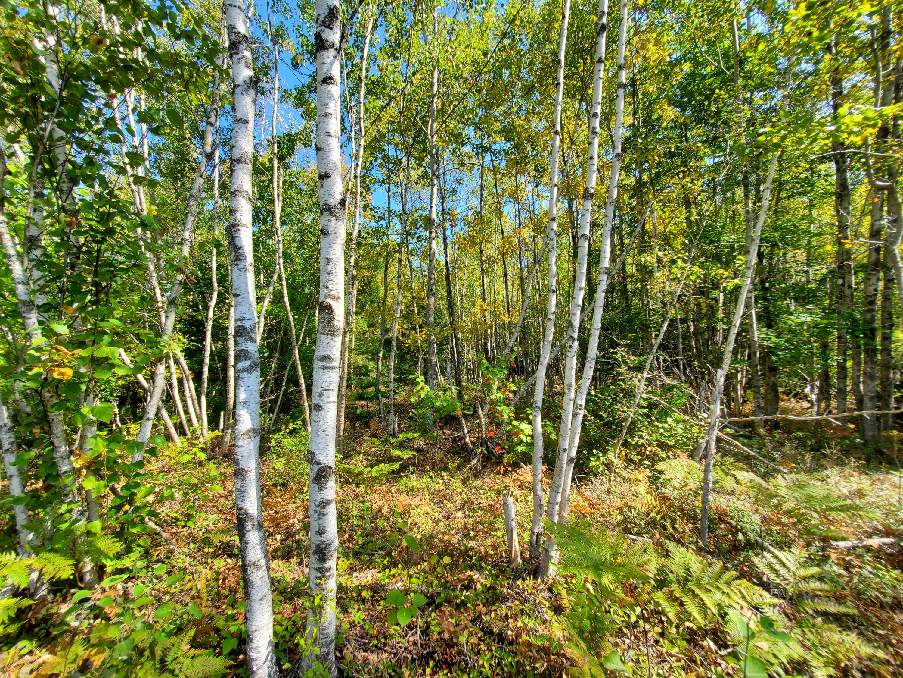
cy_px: 339
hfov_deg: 106.2
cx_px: 452
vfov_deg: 89.9
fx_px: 339
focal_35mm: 13
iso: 50
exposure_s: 1/270
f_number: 2.2
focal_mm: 1.8
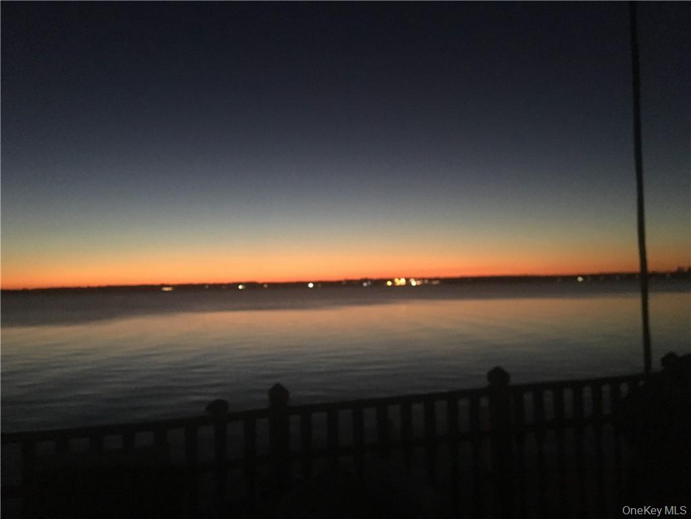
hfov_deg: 61.7
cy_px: 260
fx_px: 579
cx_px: 346
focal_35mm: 29
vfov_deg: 48.2
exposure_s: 1/15
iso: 640
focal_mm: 4.15
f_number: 2.2
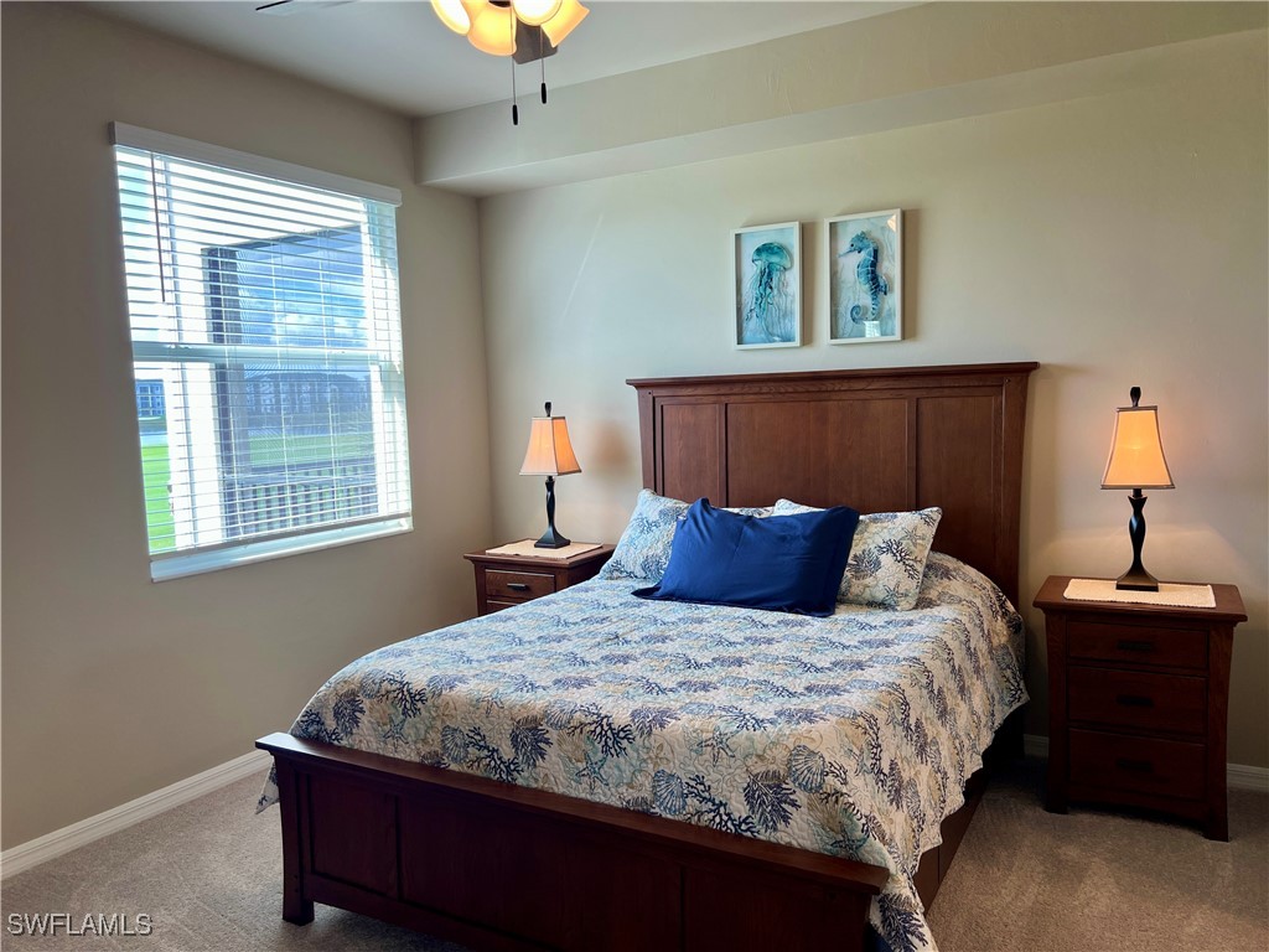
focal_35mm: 26
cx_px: 634
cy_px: 476
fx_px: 953
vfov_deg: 53.1
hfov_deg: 67.3
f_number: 1.5
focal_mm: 5.7
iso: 40
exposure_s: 1/120
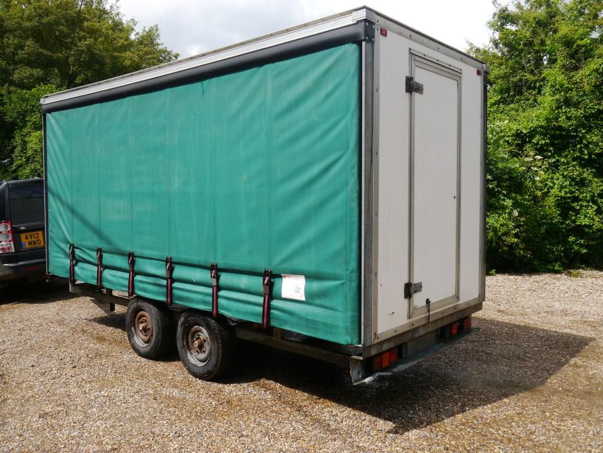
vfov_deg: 46.8
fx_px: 523
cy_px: 226
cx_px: 302
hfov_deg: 60.0
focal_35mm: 30
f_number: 7.1
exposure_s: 1/400
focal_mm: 15
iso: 160
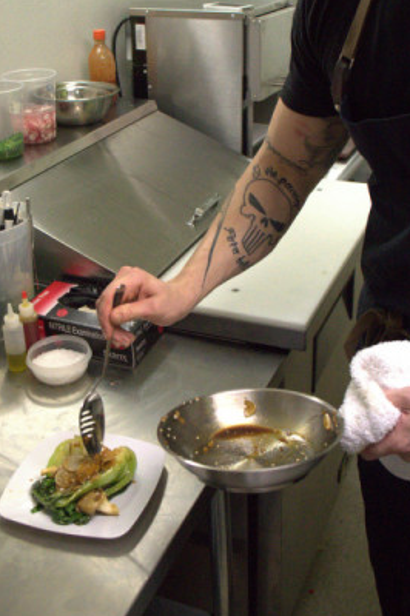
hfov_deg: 29.8
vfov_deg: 43.4
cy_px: 248
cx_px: 206
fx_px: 770
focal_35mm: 45
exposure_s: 1/400
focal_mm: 20
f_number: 4
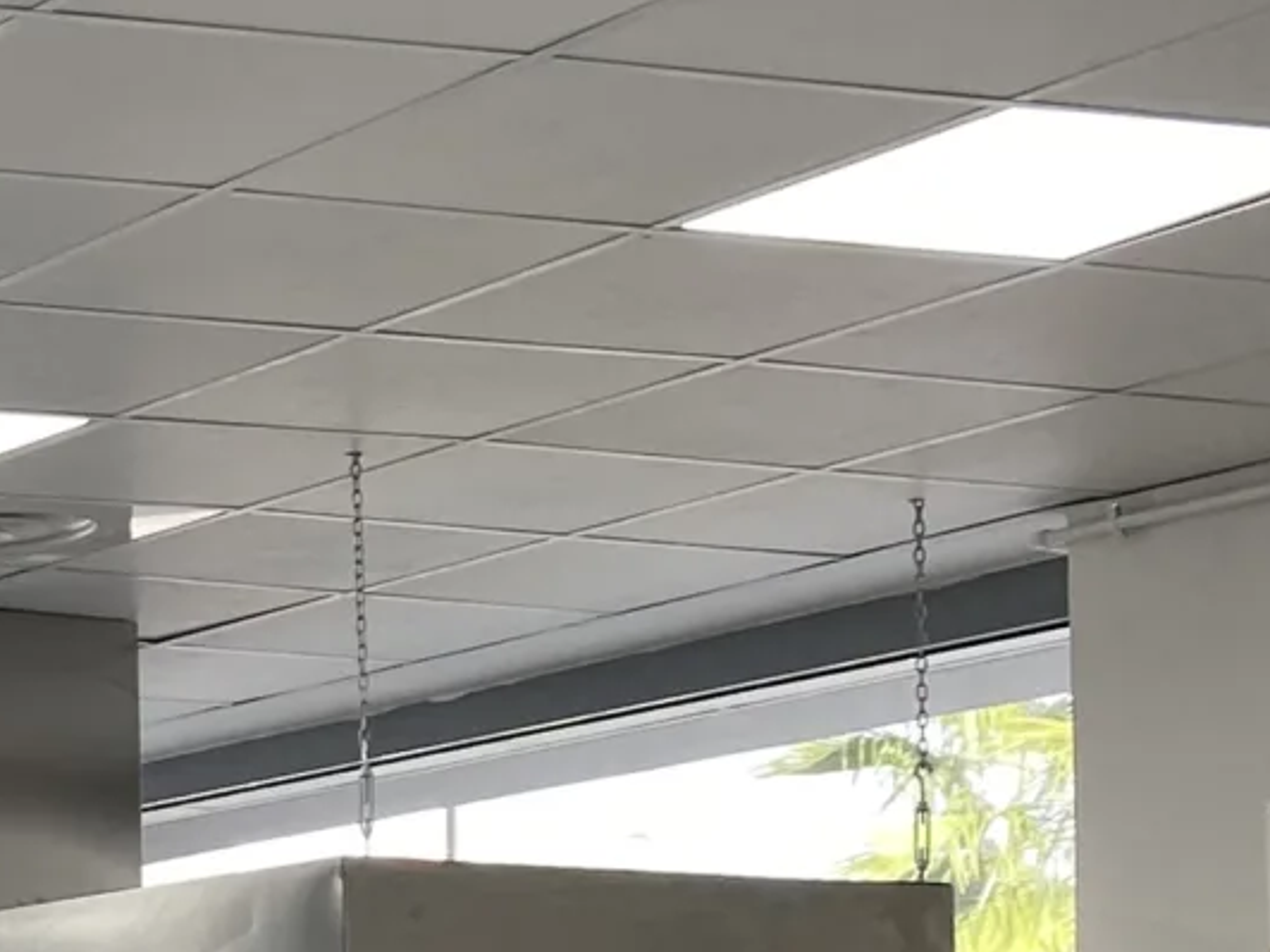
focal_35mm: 125
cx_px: -1456
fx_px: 4586
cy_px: 1031
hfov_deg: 13.1
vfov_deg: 11.7
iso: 32
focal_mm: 4.25
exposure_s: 1/109
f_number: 1.8
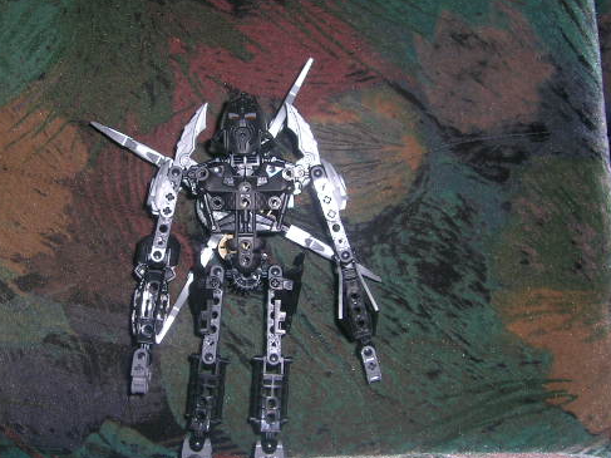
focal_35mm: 46
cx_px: 241
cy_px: 233
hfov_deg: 41.0
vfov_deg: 31.5
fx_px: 812
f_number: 4.8
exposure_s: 1/60.1
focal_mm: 5.4
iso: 50
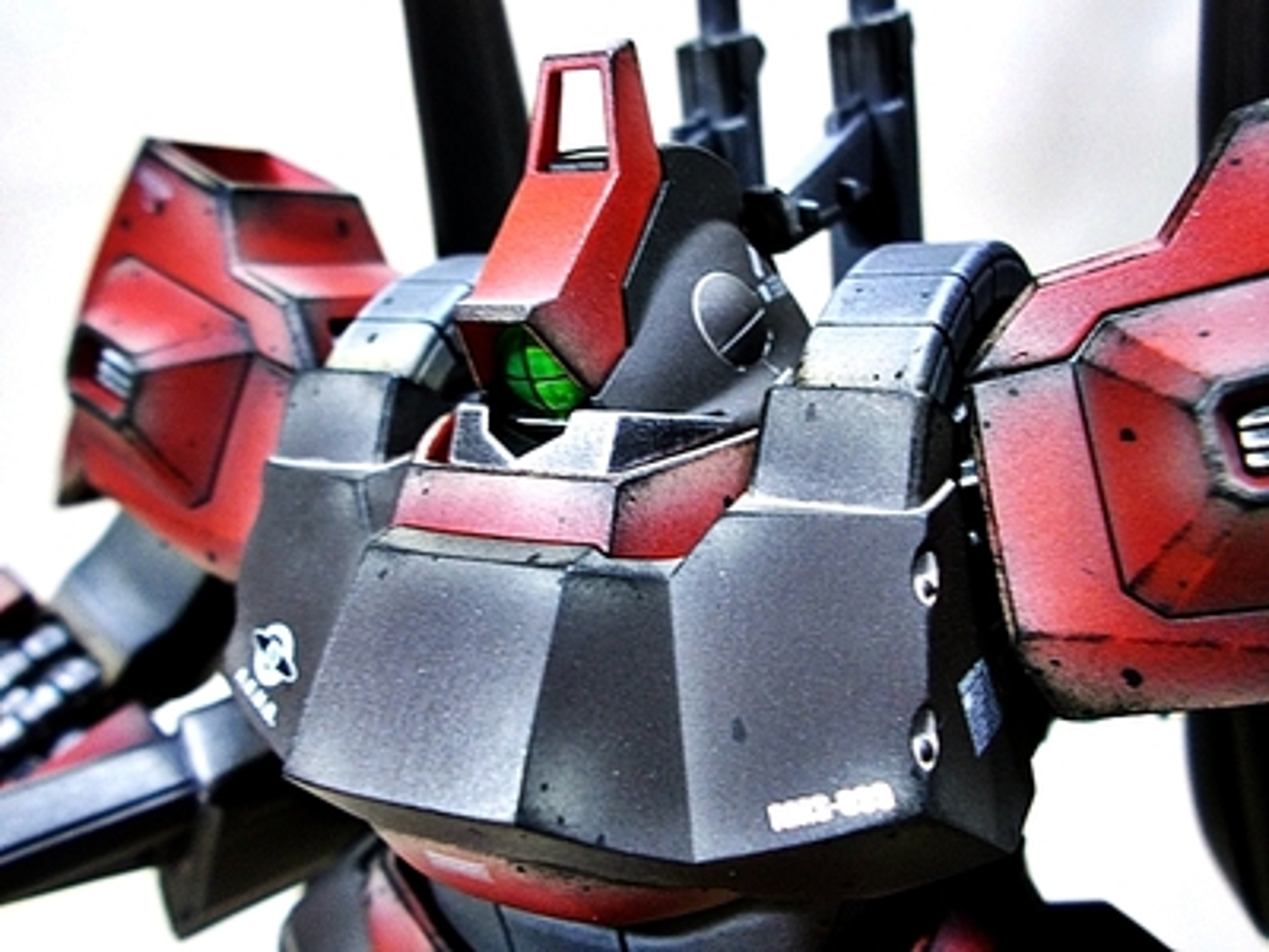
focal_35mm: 30
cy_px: 476
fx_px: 1100
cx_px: 634
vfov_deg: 46.8
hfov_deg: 60.0
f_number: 3.4
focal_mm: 5.3
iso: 200
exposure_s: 1/13
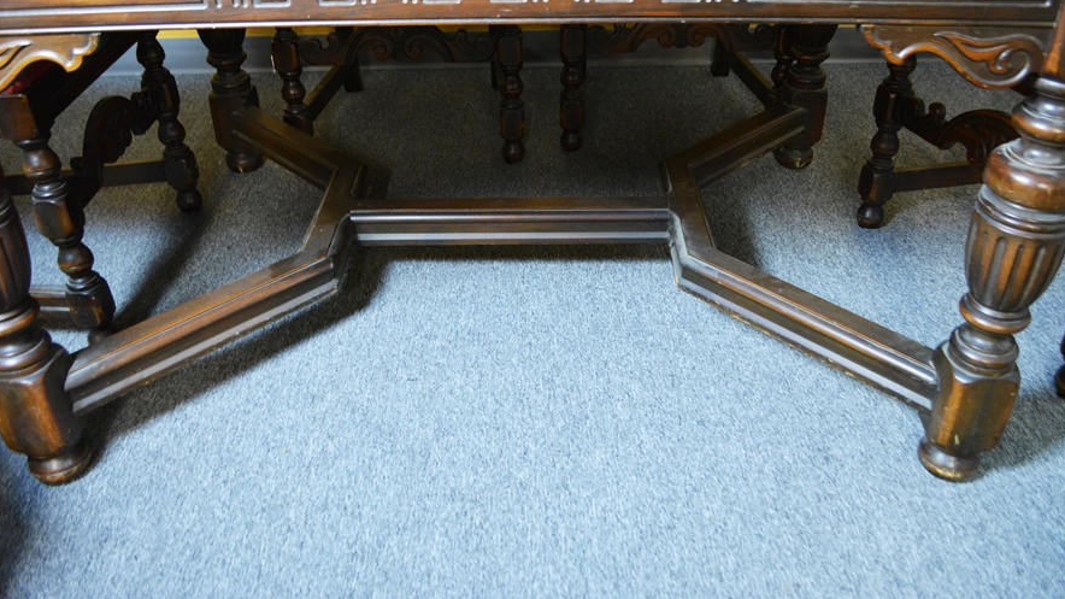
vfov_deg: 36.5
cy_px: 240
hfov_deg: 61.0
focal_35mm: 32
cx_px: 534
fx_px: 904
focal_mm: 20
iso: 2200
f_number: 3.8
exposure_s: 1/30
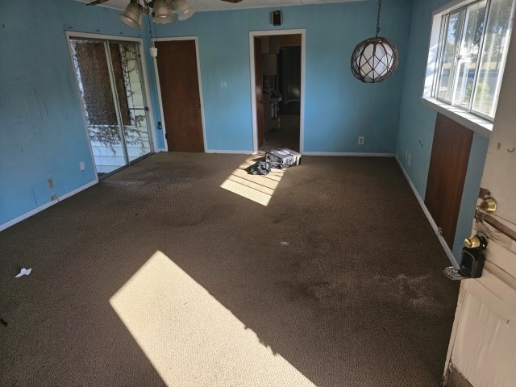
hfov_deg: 73.9
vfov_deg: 58.9
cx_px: 258
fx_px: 343
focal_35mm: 23
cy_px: 194
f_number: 1.7
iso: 16
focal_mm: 6.3
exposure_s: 1/120
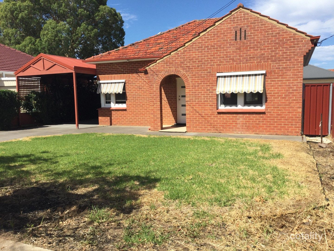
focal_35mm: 31
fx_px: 299
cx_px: 167
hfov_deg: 58.4
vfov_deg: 45.4
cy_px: 126
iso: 25
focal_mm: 3.3
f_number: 2.4
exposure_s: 1/1314
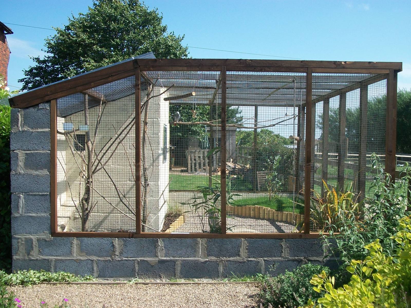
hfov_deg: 46.8
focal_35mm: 40
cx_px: 206
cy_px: 154
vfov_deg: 36.0
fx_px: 475
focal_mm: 7.1
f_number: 3.2
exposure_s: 1/800
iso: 80
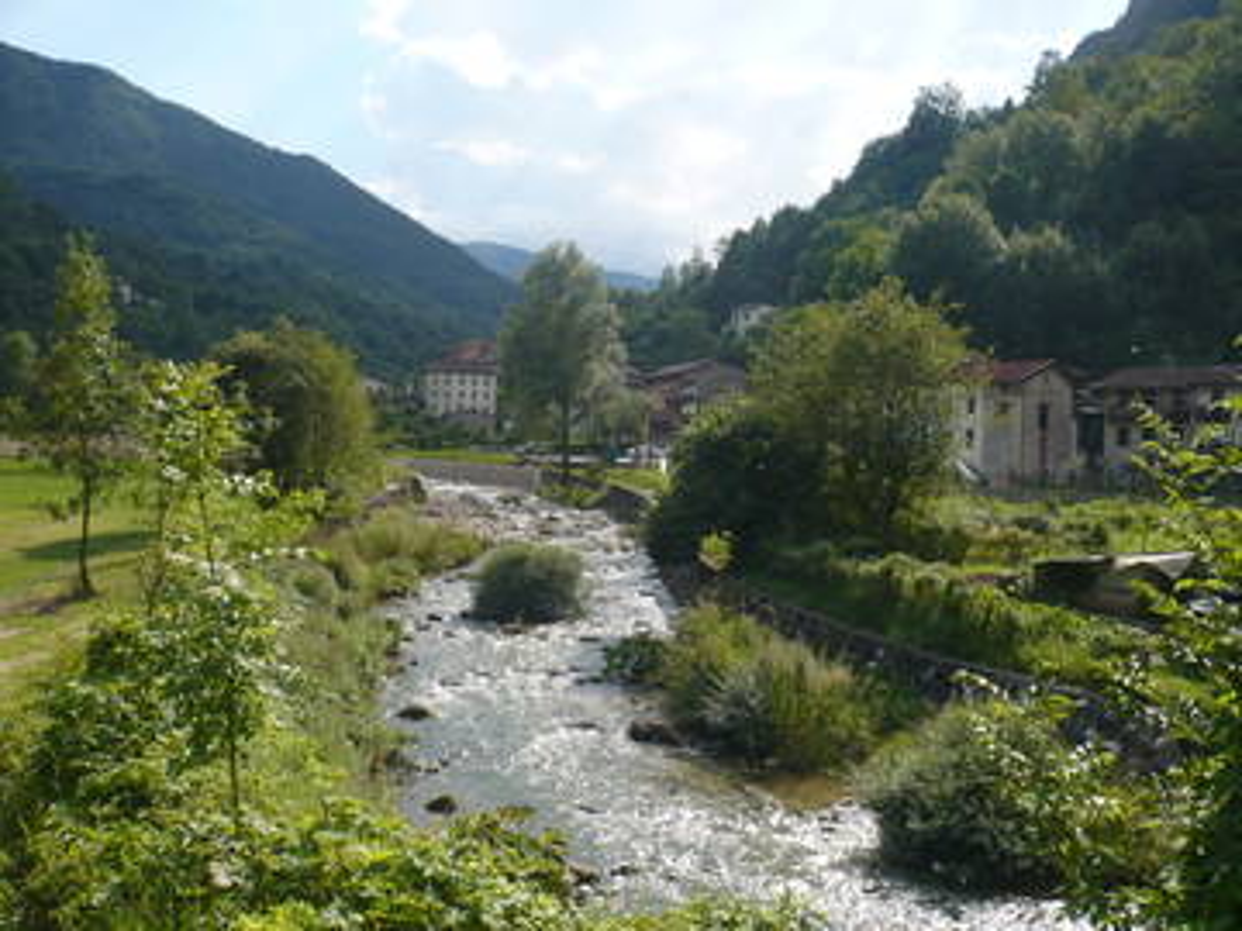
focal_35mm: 35
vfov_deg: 40.7
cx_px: 621
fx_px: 1256
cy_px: 466
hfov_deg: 52.6
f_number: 8
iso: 100
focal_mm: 5.8
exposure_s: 1/160
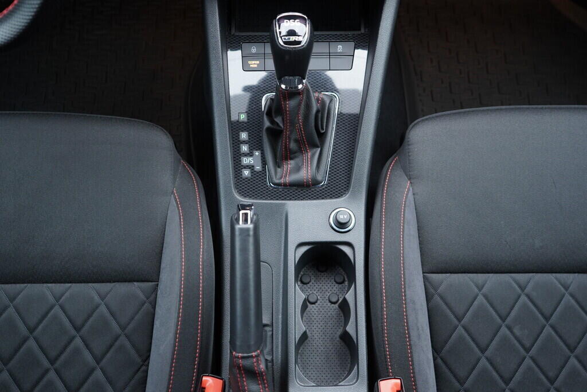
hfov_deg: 53.1
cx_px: 294
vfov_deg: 36.9
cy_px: 196
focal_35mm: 36
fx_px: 587
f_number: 2.8
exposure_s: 1/40
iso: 400
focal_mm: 24
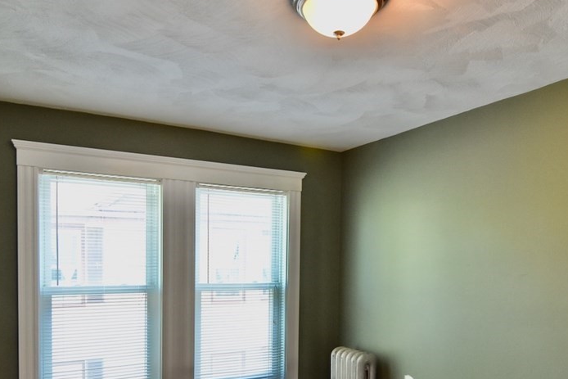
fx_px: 489
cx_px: 278
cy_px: 266
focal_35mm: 31
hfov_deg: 60.3
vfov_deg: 41.5
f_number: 4.5
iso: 800
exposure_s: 1/80
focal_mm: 14
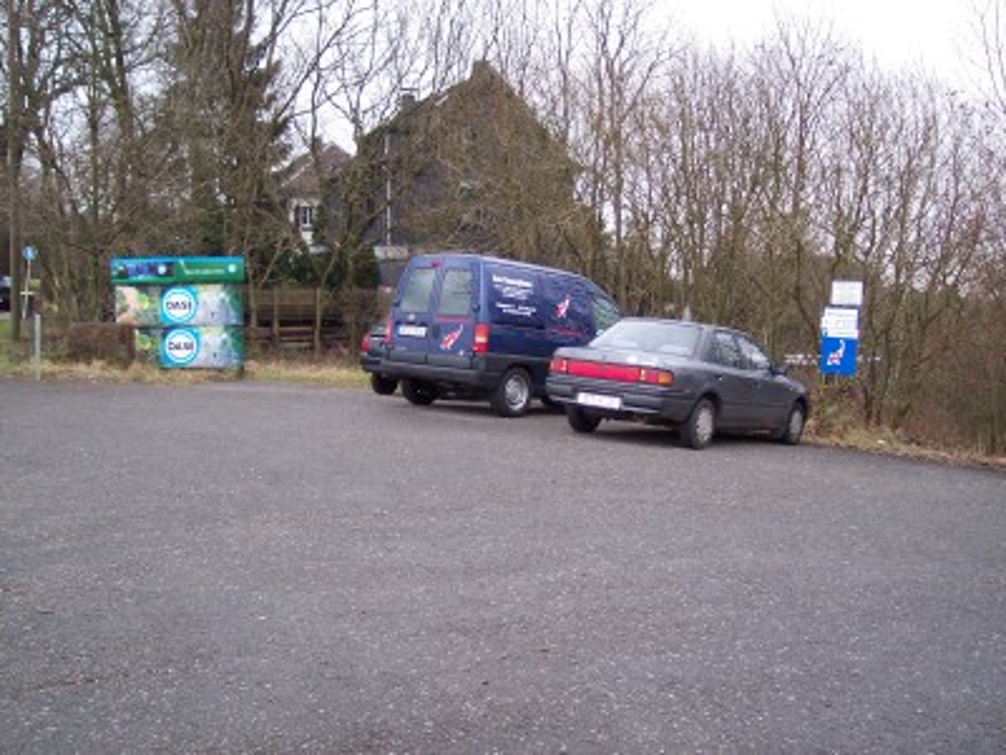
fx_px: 1104
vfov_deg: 37.7
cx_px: 503
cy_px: 378
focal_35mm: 38
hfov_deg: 49.0
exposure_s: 1/30
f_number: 2.8
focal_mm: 8
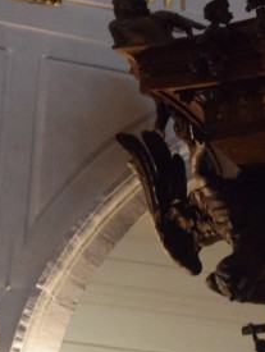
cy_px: 56
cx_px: 483
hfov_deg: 7.5
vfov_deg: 10.2
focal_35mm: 193
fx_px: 1965
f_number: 4.8
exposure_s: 1/60
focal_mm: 36
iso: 5600
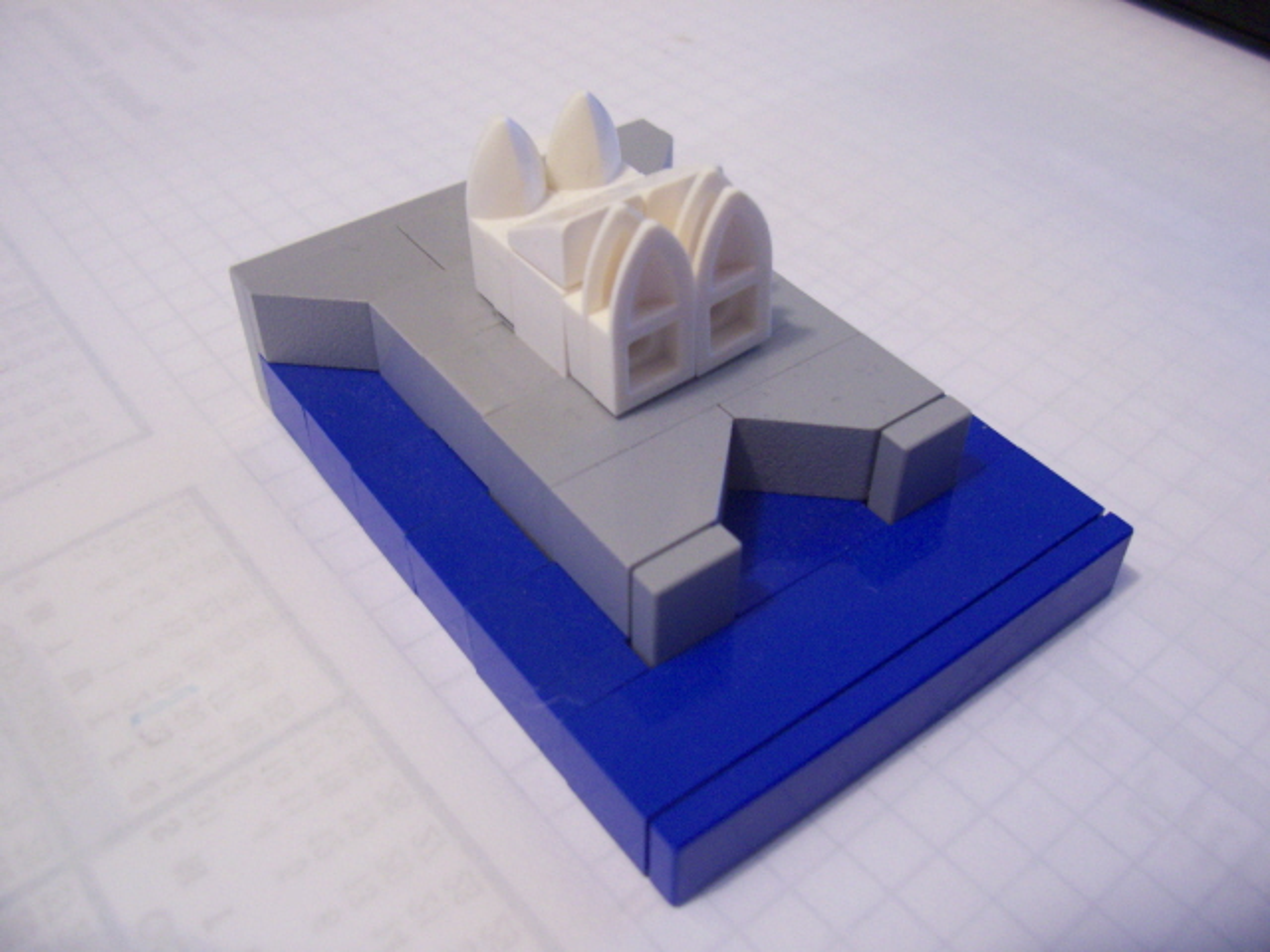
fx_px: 1247
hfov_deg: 54.0
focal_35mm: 34
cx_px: 635
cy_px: 476
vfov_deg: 41.8
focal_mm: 5.6
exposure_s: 1/9.63
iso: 160
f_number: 2.7
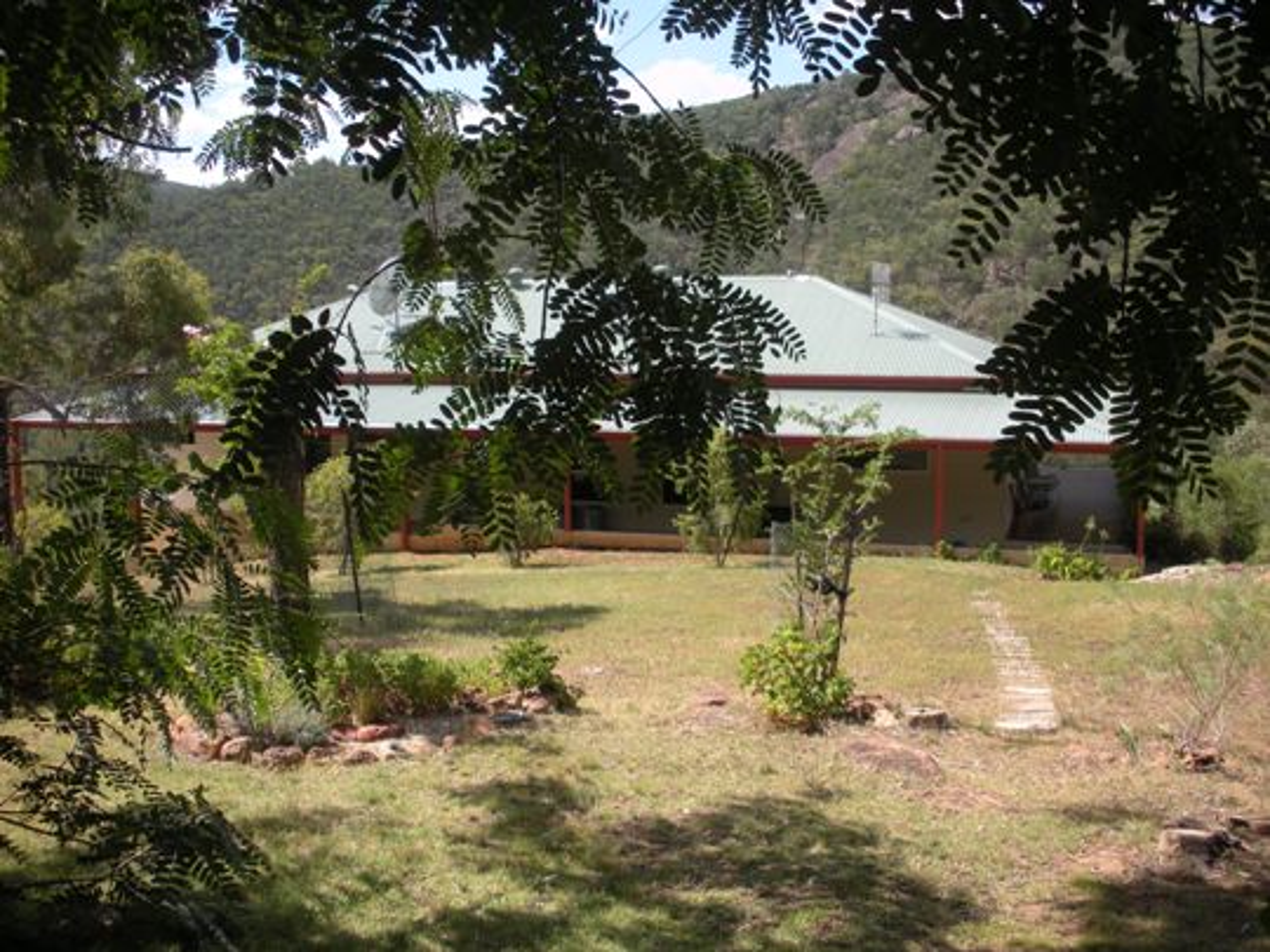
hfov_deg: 52.6
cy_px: 476
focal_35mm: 35
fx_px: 1284
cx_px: 635
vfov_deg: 40.7
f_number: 3.5
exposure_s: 1/414
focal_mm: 6.3
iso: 64
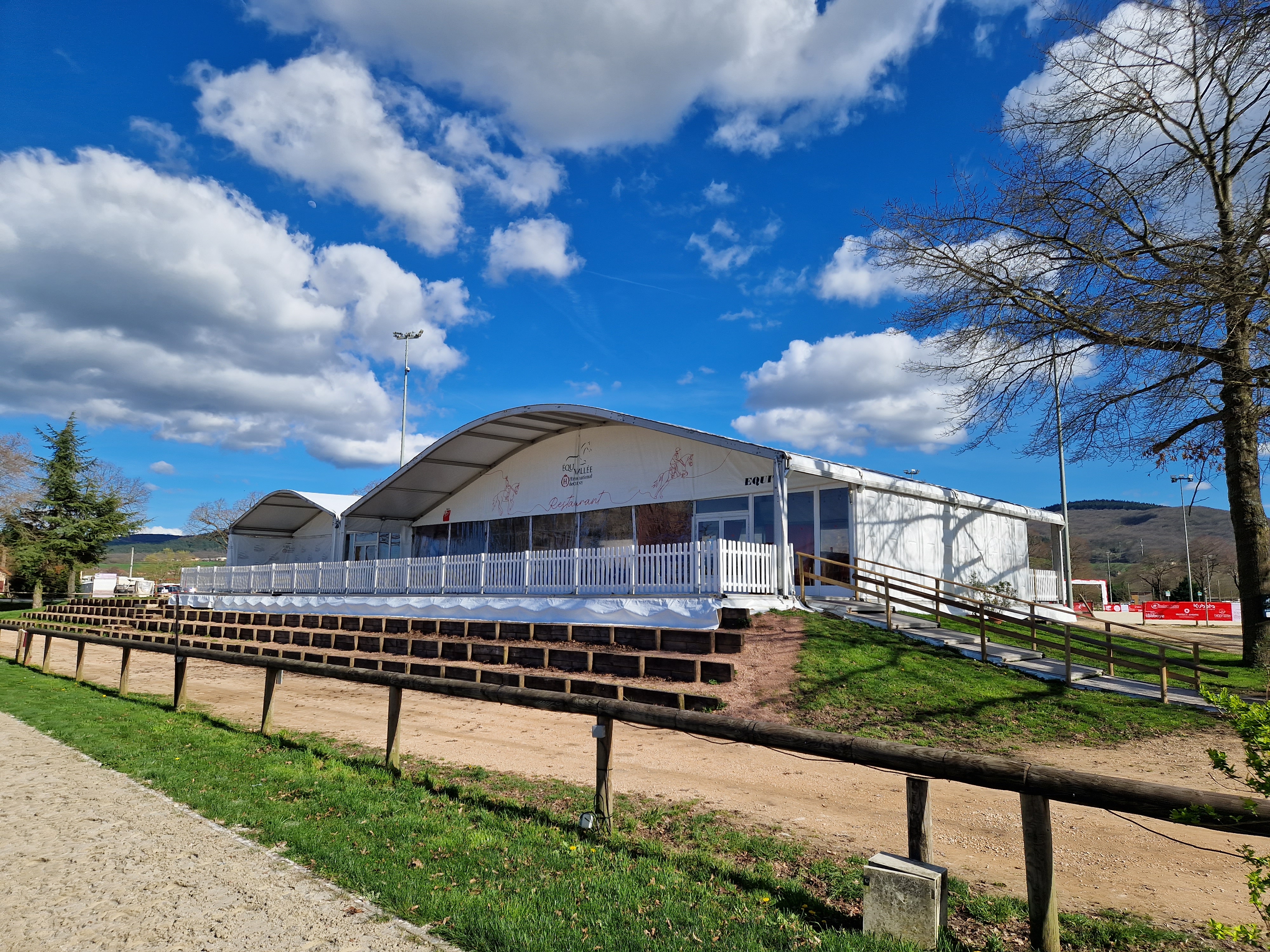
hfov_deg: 73.9
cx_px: 635
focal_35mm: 23
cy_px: 476
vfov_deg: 58.9
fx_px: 844
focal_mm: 5.4
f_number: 1.8
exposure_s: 1/2416
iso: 50
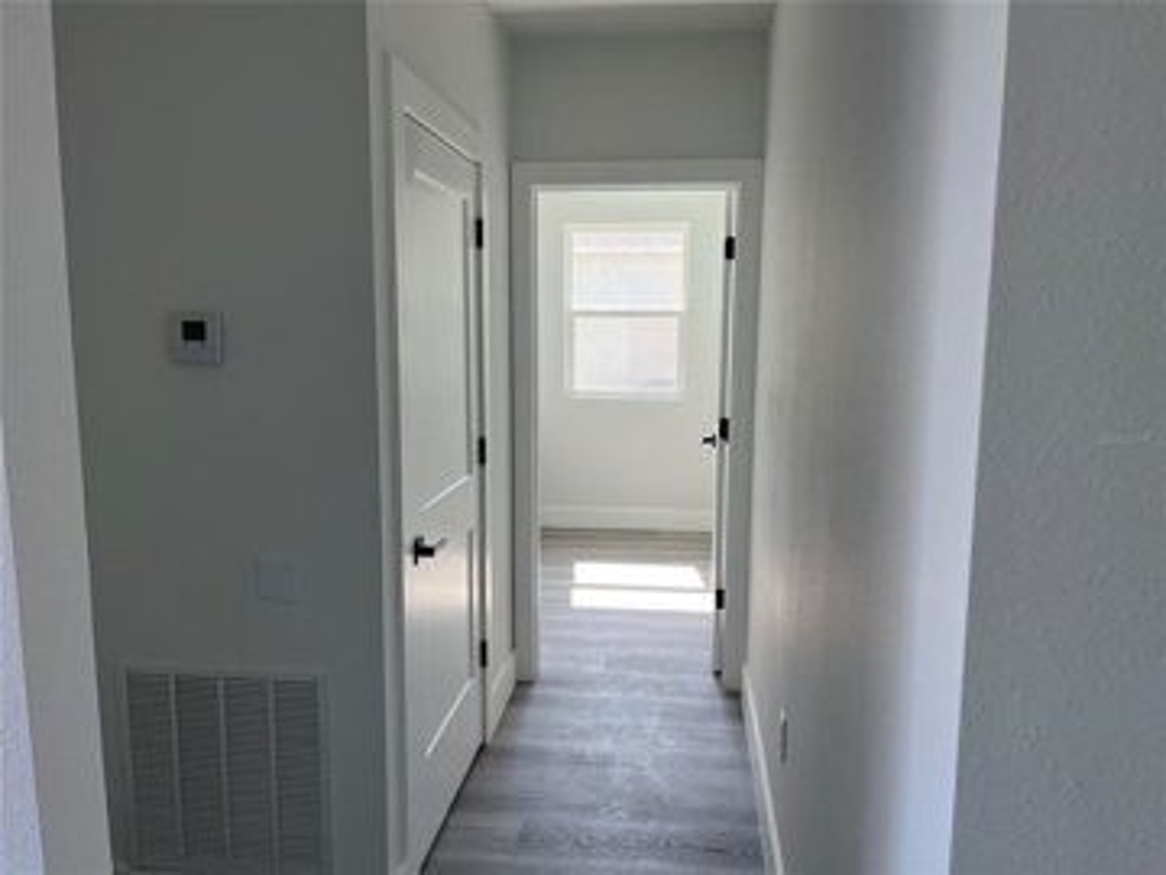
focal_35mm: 26
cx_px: 583
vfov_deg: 53.1
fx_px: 876
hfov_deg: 67.3
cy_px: 438
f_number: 1.6
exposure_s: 1/161
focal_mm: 5.1
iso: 50
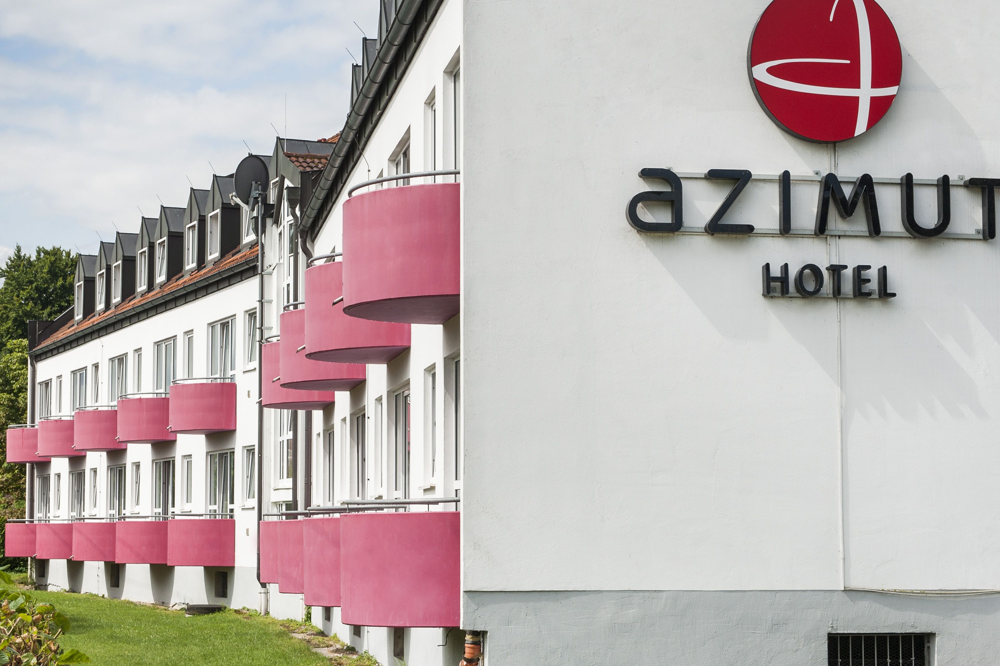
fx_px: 1915
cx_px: 423
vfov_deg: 19.7
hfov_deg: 29.2
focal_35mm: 69
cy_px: 330
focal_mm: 52
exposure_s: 1/800
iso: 200
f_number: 8
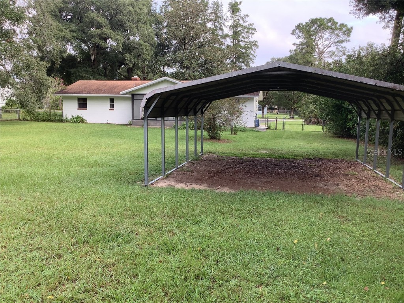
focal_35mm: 31
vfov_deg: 45.4
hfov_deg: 58.4
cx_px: 202
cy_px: 152
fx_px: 362
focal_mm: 3.3
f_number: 2.4
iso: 25
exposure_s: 1/159
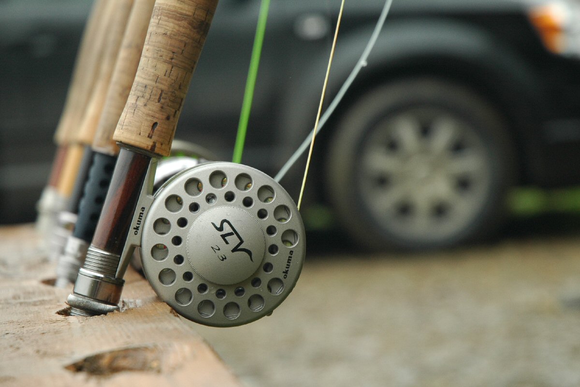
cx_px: 290
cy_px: 194
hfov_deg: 19.5
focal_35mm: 105
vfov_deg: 13.0
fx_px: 1692
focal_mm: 70
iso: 400
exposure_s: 1/25
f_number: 4.5
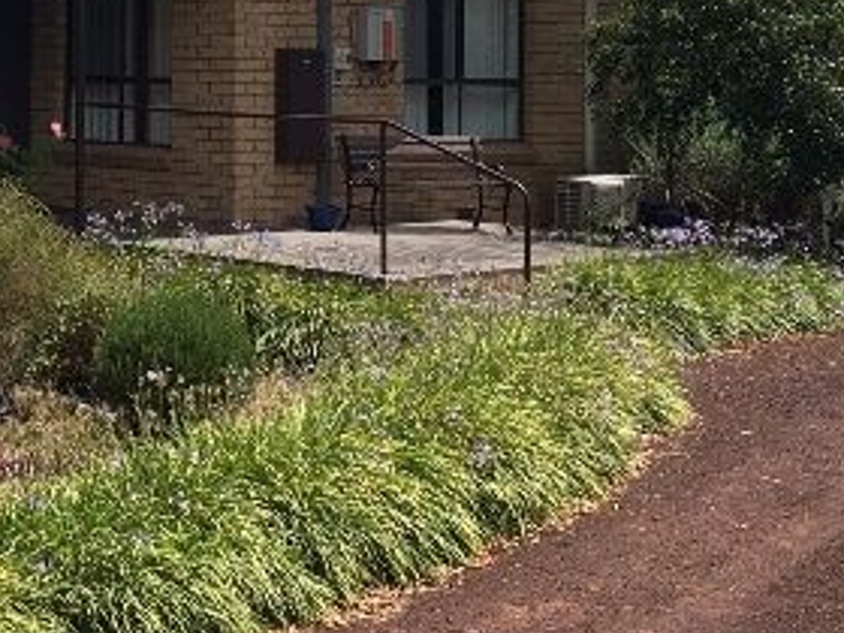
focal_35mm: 83
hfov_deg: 21.6
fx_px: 2024
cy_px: 39
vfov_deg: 17.5
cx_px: -214
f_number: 2.2
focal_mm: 4.15
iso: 25
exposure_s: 1/1148
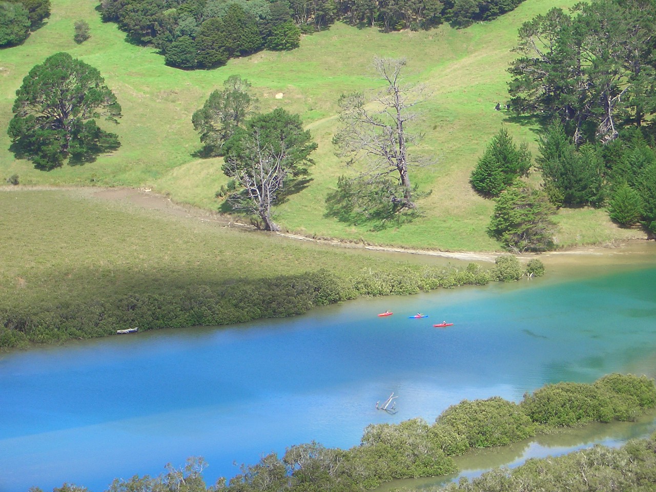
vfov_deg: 14.1
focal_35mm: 105
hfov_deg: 18.7
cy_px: 246
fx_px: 1990
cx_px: 328
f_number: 7.7
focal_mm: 17.4
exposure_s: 1/100
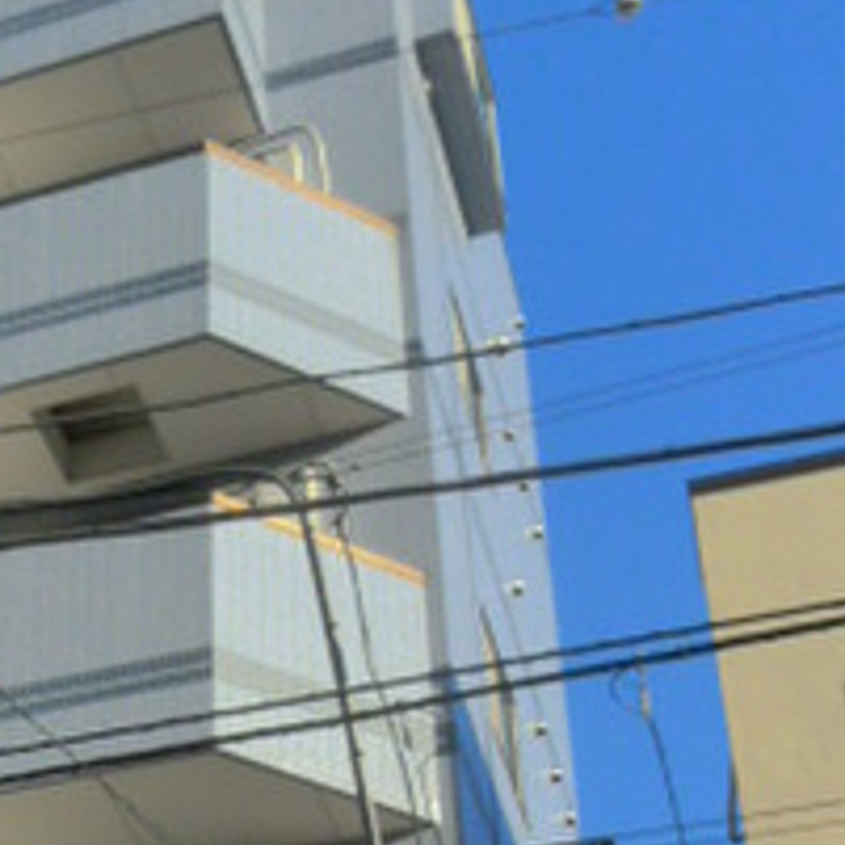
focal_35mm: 77
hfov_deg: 21.7
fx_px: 2127
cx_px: -2
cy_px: 908
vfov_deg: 21.4
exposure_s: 1/800
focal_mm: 4.5
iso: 400
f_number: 3.3
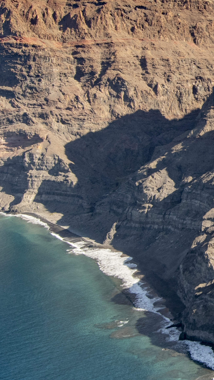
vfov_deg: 27.2
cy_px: 168
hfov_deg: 13.5
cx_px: 415
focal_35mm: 78
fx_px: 787
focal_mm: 17
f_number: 8
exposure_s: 1/400
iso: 250
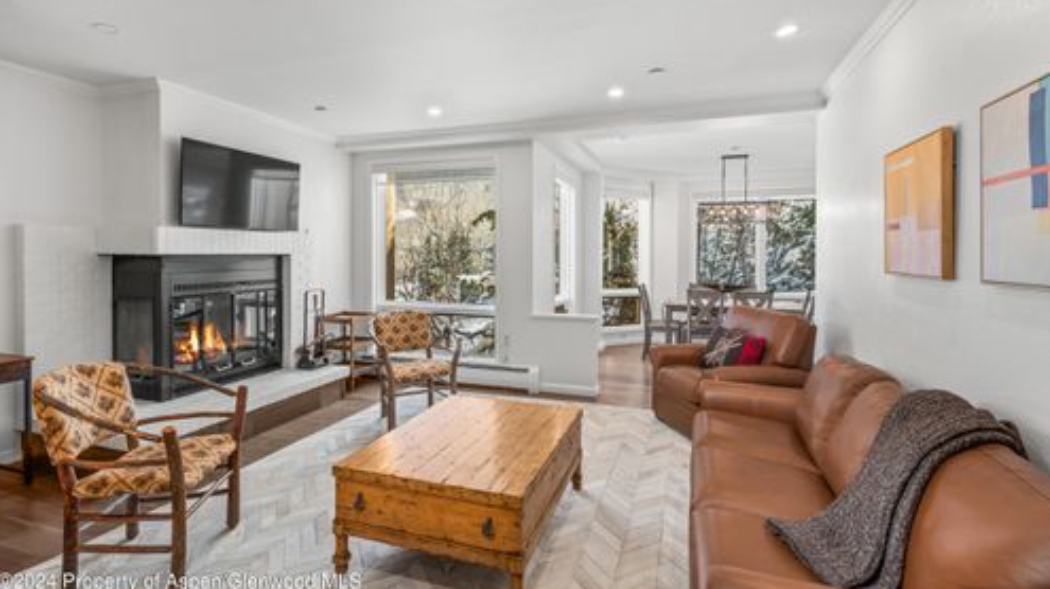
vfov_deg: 60.8
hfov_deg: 92.7
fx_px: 501
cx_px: 526
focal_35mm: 18
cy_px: 260
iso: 400
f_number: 7.1
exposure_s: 1/25
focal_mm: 17
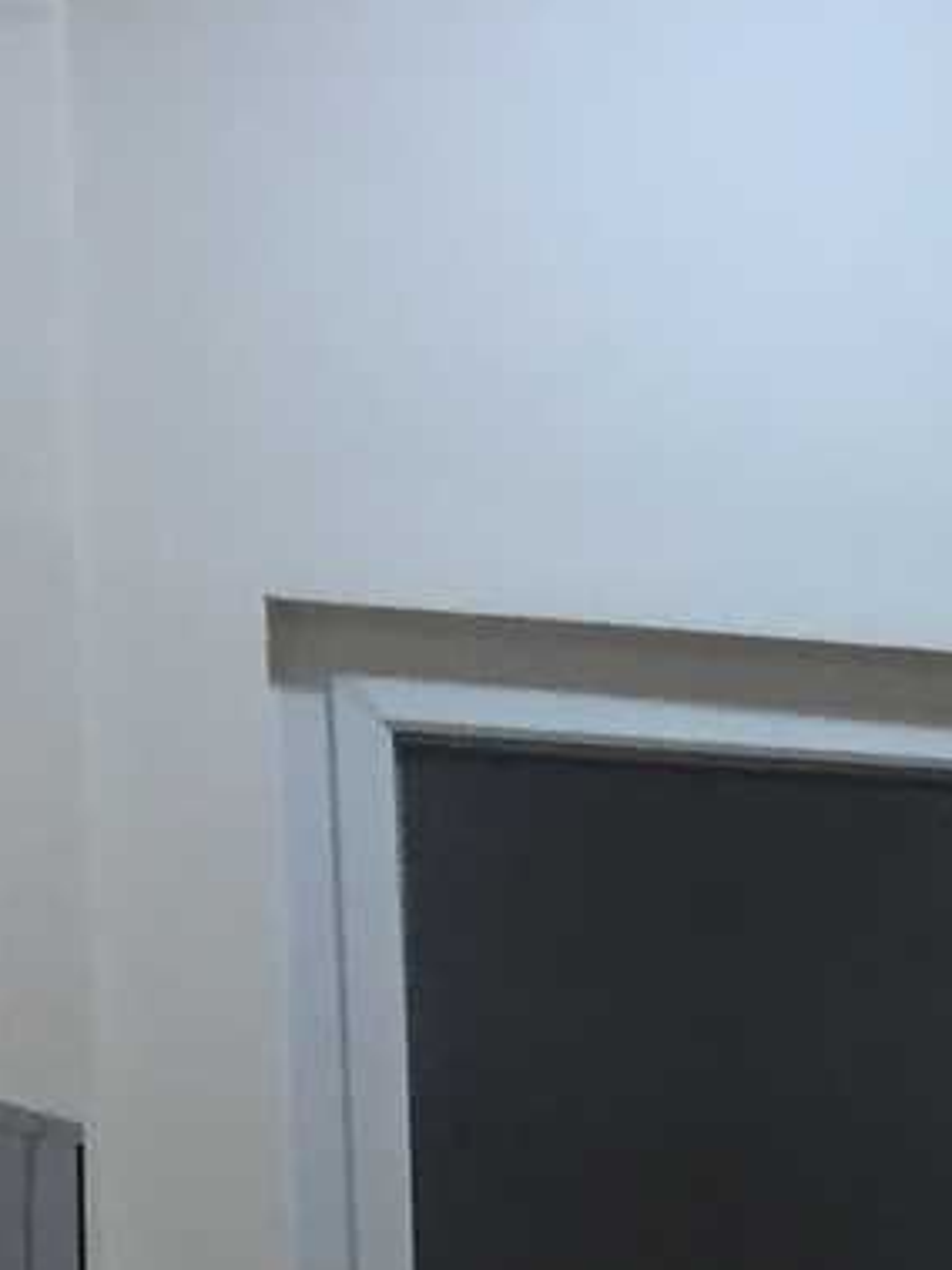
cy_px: 2376
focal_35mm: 153
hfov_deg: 8.8
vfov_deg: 11.8
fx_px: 5614
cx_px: 2273
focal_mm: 4.15
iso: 64
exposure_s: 1/33
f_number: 2.2
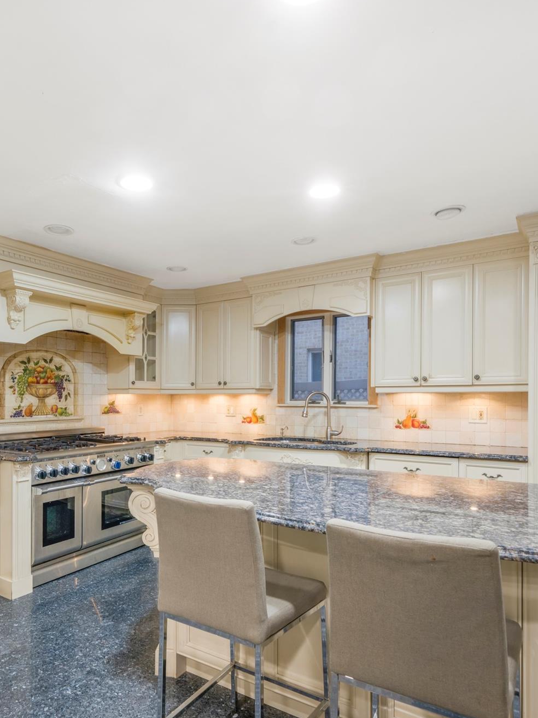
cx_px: 201
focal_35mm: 21
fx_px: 435
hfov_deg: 62.5
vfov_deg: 79.0
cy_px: 367
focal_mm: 14
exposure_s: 1/13
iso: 1000
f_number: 10
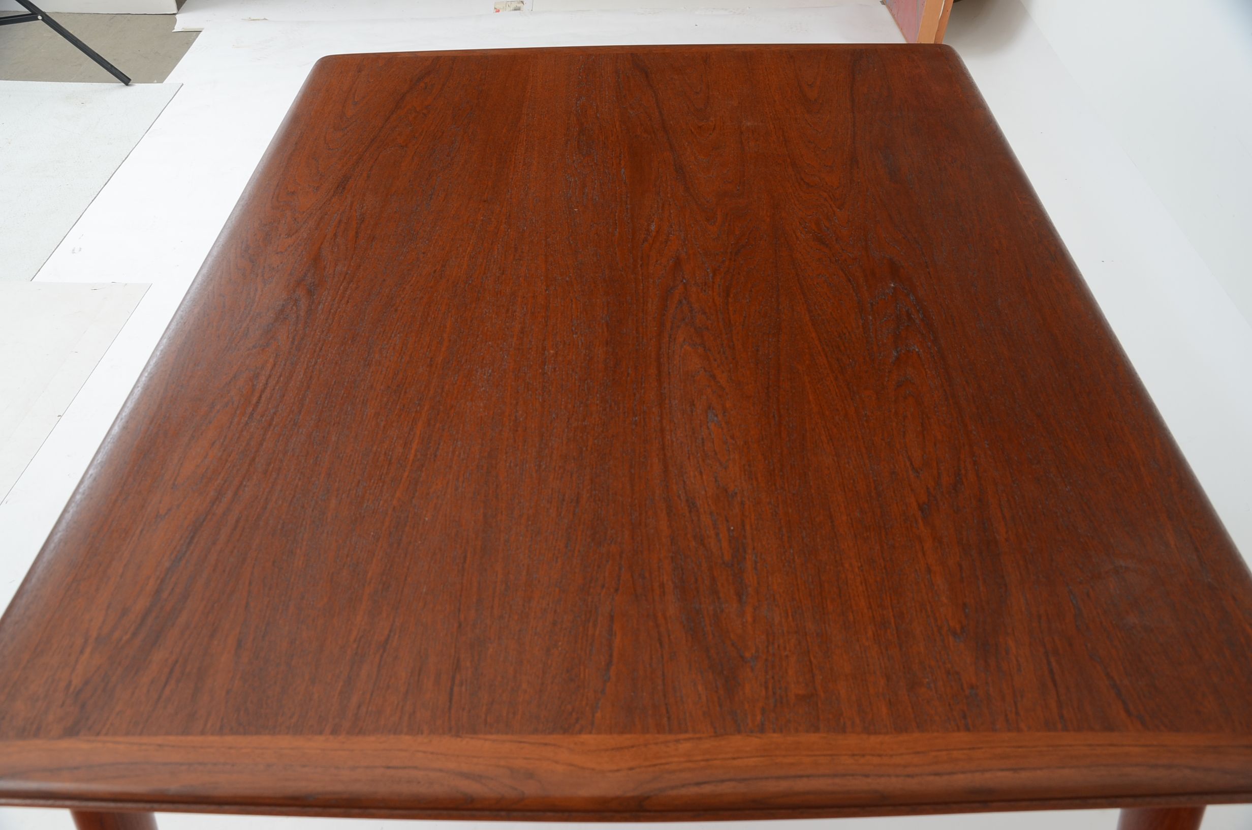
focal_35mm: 38
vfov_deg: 35.3
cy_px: 415
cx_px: 626
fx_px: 1301
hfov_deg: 51.4
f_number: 7.1
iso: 200
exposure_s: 1/80
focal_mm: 25
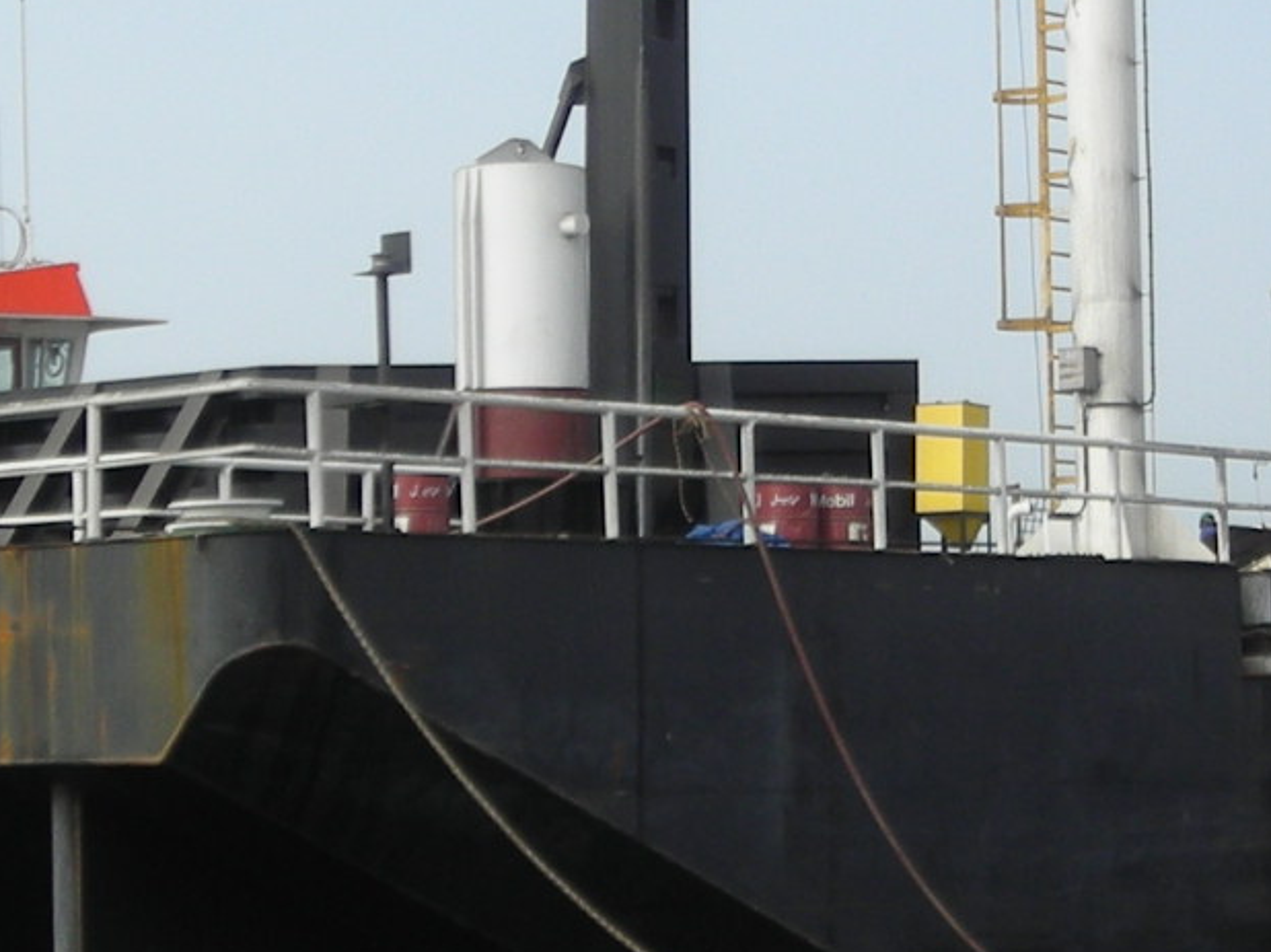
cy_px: 436
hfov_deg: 15.6
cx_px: 705
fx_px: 4625
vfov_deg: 11.8
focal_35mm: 126
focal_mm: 6.3
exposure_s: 1/142
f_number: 6.4
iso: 50
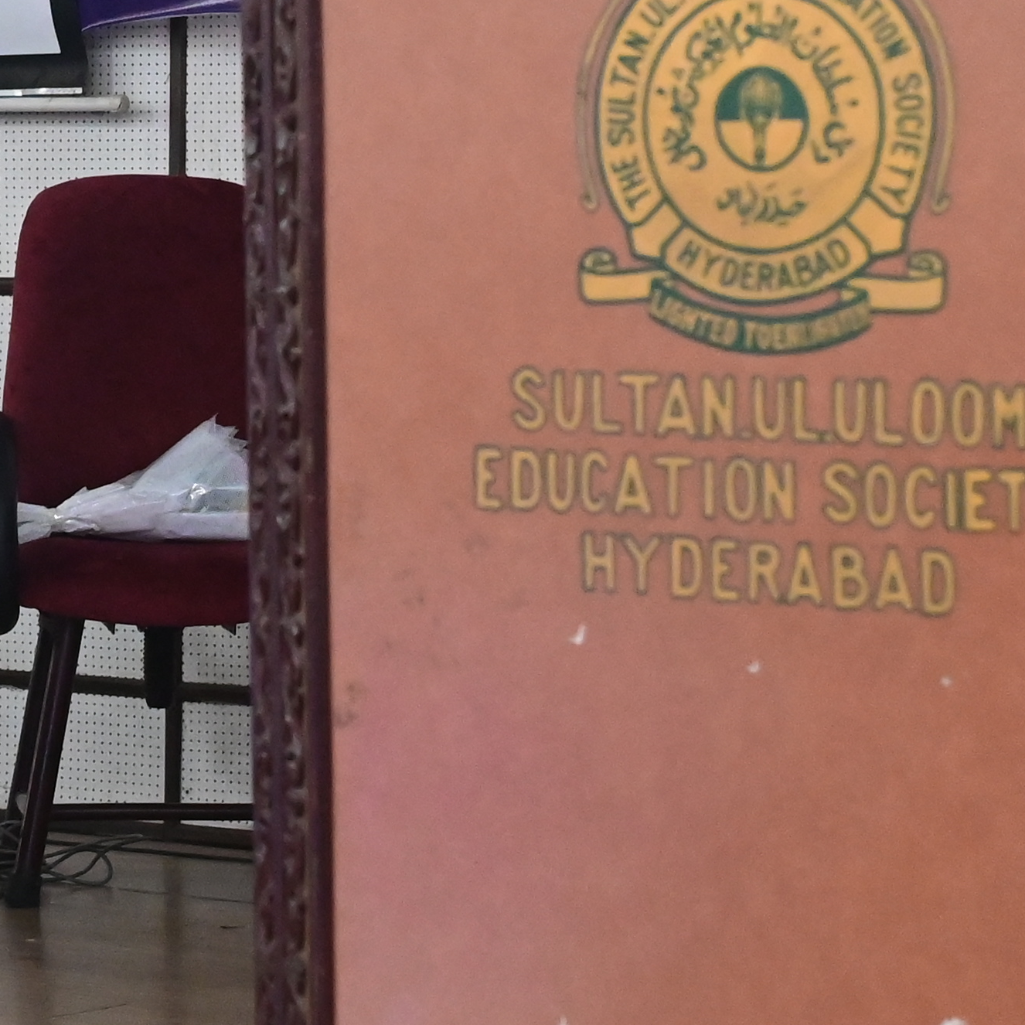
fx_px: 5193
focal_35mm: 155
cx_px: -635
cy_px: -86
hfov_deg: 10.8
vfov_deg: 11.1
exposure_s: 1/125
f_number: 4
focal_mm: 40
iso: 5000
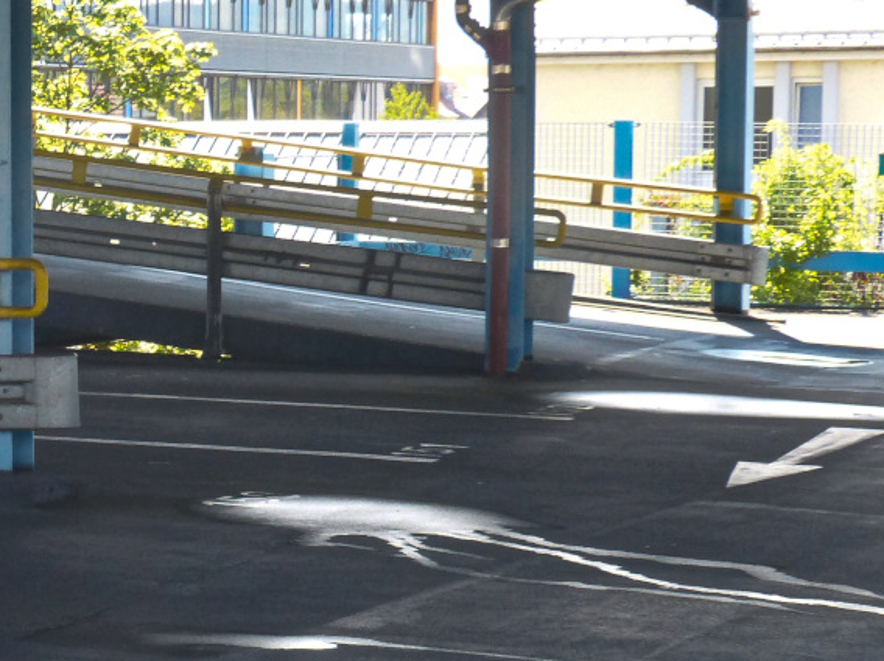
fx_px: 2373
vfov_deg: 15.9
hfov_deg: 20.6
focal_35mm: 93
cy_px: 400
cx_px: 64
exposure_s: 1/250
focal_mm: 7.9
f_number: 4
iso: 200
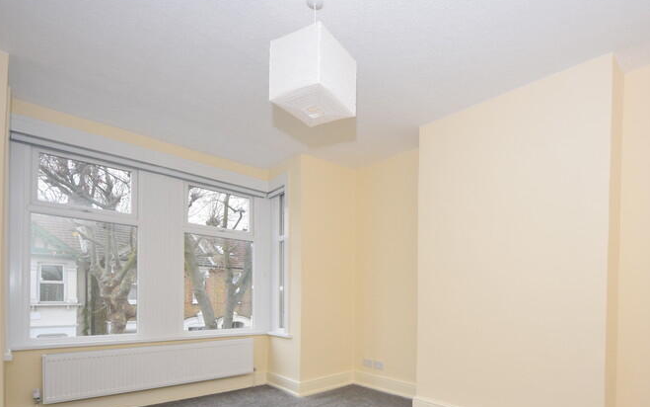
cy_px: 299
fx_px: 337
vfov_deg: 59.3
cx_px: 388
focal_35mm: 19
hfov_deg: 87.0
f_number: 5
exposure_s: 1/100
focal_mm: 8
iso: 800
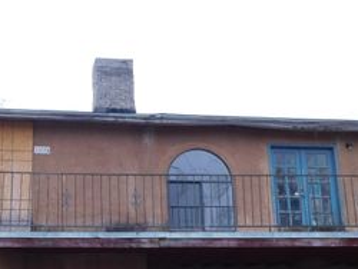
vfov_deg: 25.9
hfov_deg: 33.7
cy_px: 194
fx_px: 580
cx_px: 93
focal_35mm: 56
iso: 125
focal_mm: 4.9
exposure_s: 1/200
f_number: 3.2
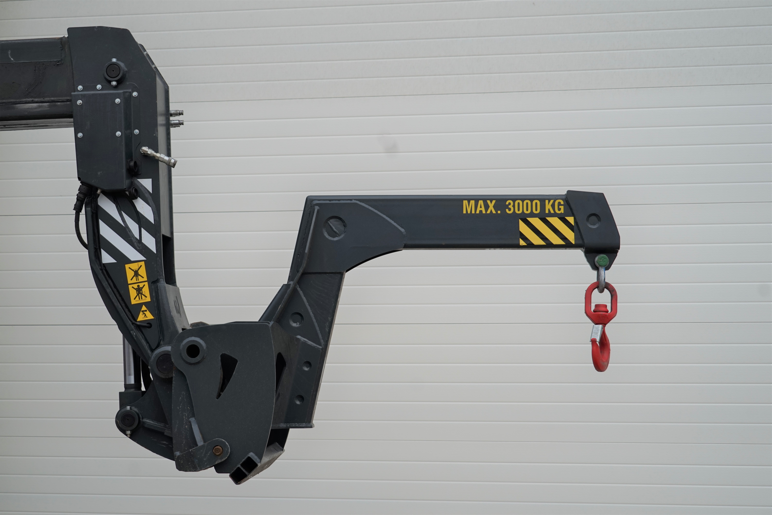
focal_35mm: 66
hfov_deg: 30.5
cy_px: 258
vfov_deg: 20.6
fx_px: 1415
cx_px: 386
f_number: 5
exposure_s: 1/160
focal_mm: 66
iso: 100
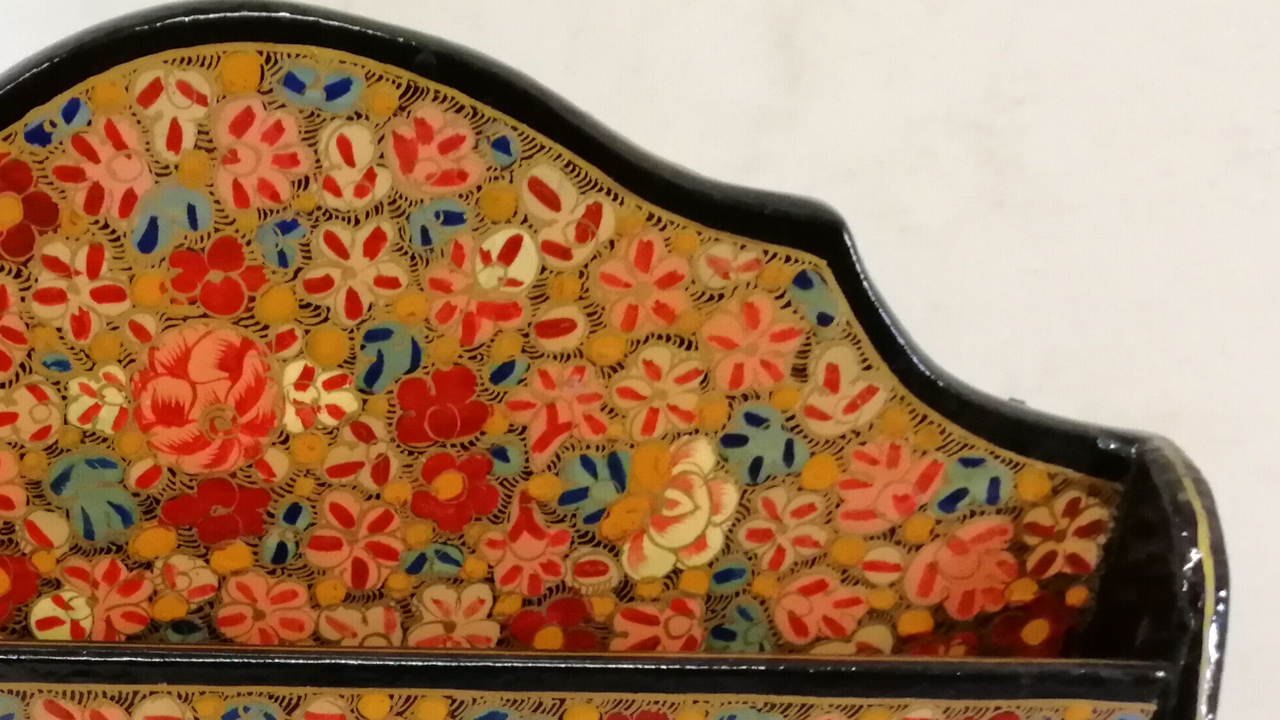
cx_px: 250
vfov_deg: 19.9
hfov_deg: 35.9
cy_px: 912
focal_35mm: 56
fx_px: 1901
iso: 125
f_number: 2.2
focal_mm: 2.38
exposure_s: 1/50
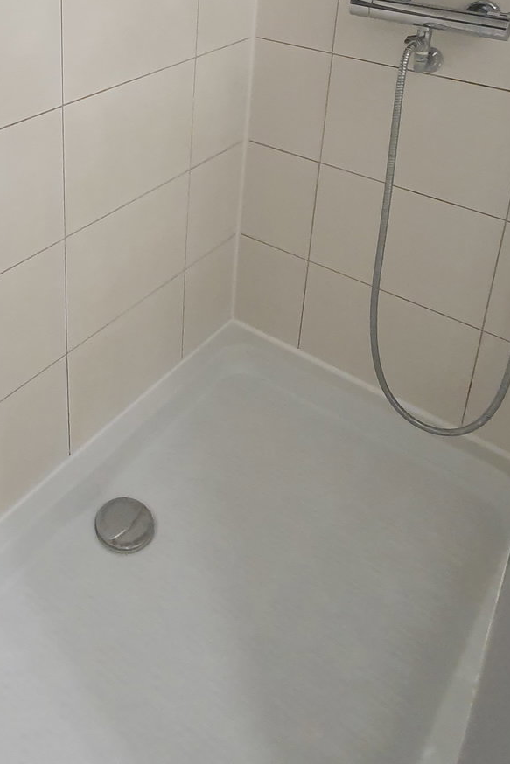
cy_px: 116
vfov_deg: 52.2
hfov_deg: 38.9
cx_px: 129
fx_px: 701
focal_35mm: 33
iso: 160
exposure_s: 1/50
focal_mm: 1.8
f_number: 2.2
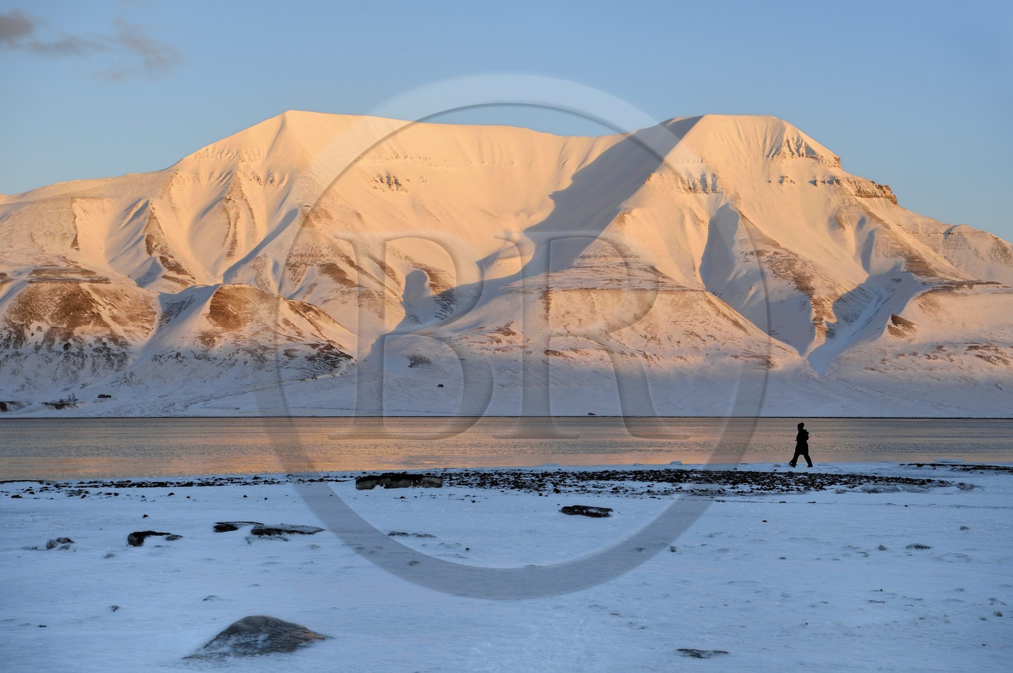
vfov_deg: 21.9
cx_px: 506
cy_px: 336
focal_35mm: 62
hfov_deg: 32.4
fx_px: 1743
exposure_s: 1/200
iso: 200
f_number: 9
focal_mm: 62
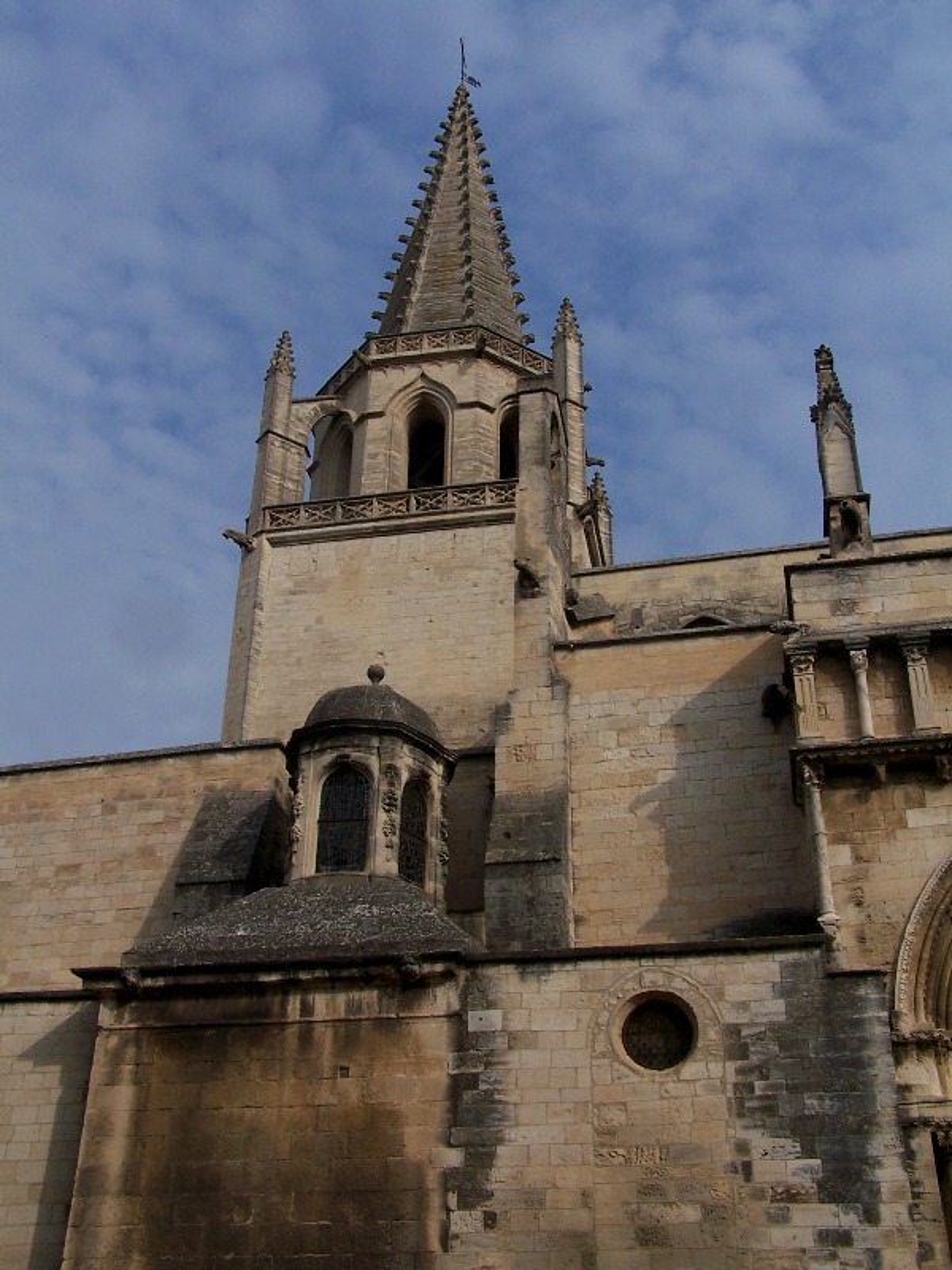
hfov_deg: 37.7
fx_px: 1393
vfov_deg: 49.0
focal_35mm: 38
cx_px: 476
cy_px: 635
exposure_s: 1/750
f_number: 5.6
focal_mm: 6.3
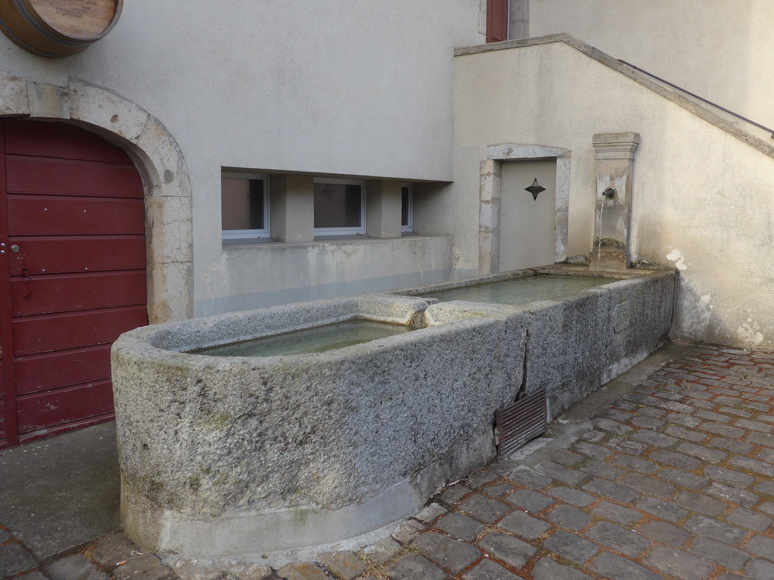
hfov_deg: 61.7
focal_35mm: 29
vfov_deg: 48.2
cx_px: 387
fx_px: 648
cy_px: 290
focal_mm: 6
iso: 80
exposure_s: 1/125
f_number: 2.8
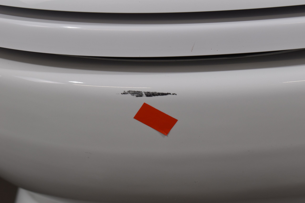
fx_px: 699
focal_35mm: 82
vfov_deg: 16.6
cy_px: 102
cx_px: 152
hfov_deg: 24.6
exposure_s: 1/60
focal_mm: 55
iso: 320
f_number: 8
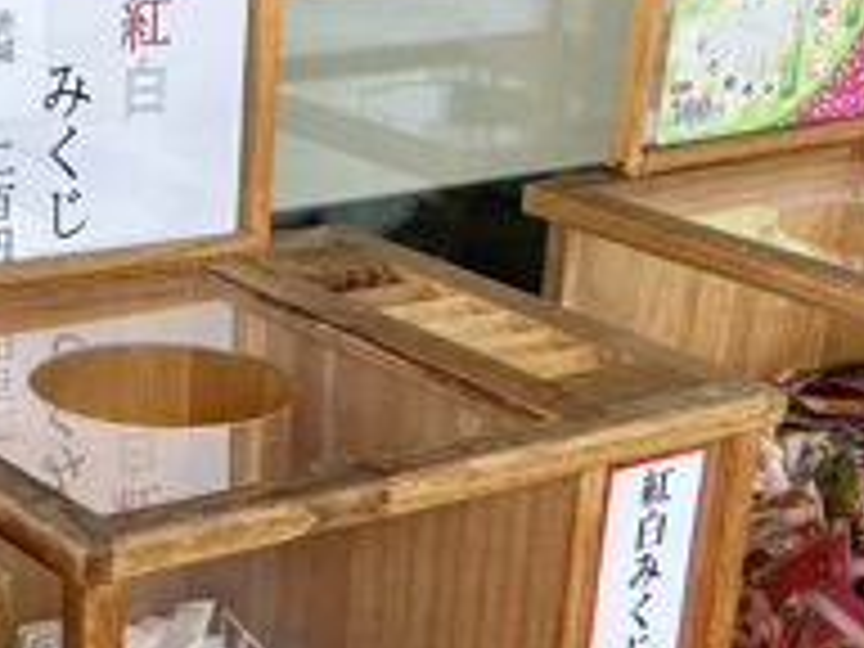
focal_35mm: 95
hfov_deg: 20.6
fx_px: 2371
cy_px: 686
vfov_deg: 15.2
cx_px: 266
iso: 100
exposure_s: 1/121
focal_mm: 5.96
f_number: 1.6
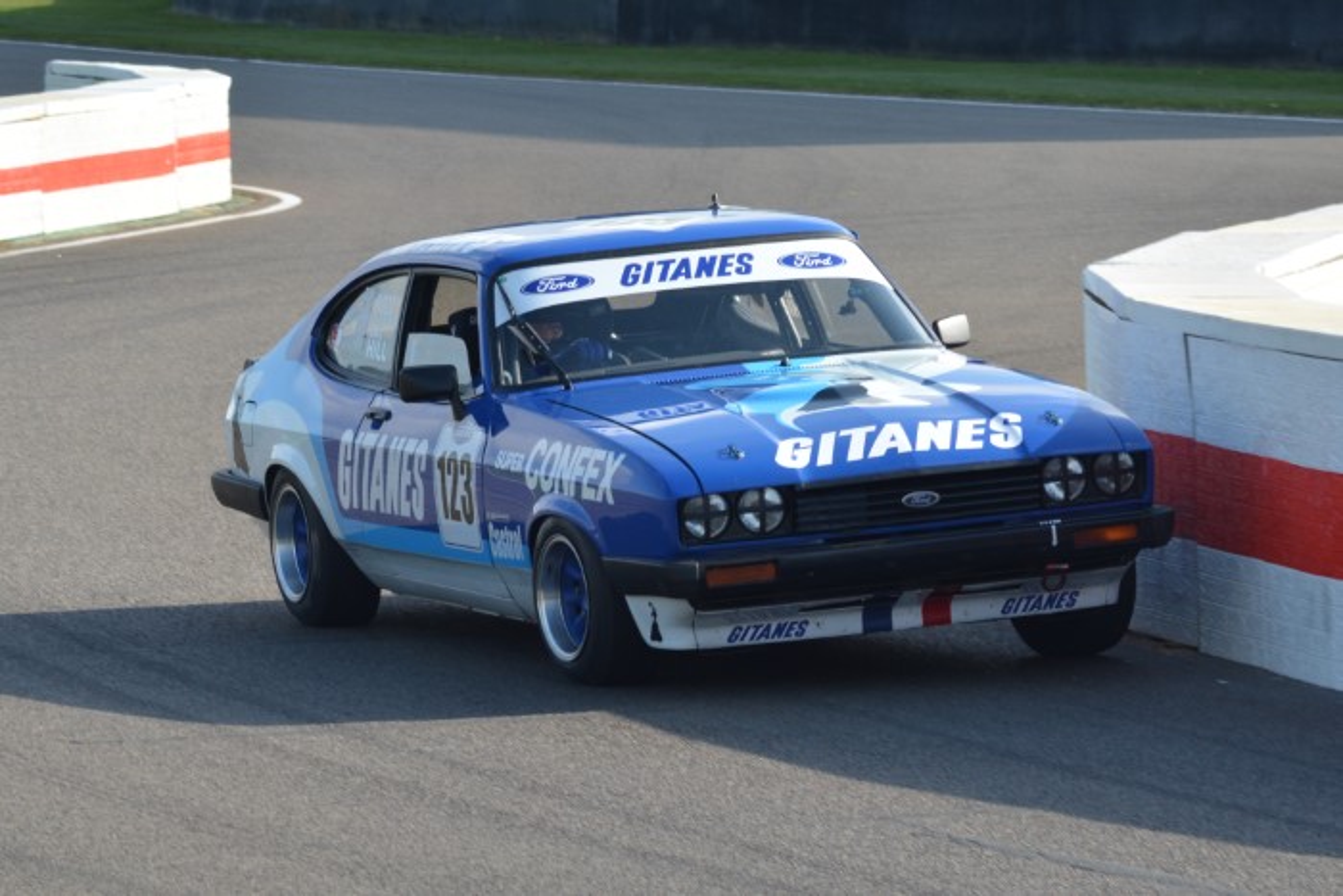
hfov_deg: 9.1
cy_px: 448
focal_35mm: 225
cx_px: 672
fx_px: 8395
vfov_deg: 6.1
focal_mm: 150
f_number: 10
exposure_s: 1/500
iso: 400
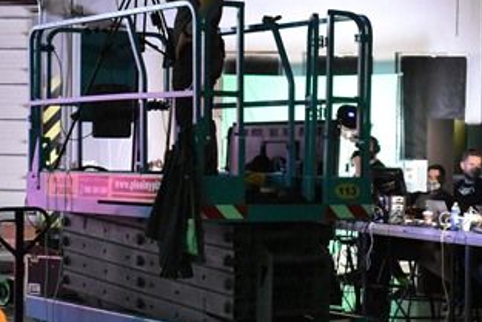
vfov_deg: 12.7
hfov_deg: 18.7
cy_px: 166
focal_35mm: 108
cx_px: 391
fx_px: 1447
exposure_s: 1/40
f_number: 3.8
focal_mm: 22
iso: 5600
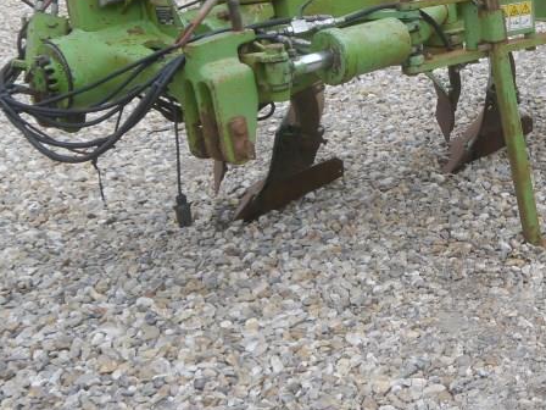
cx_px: 575
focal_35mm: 64
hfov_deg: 28.0
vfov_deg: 22.4
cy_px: 44
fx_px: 1009
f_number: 4.5
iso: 160
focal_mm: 14
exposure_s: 1/200
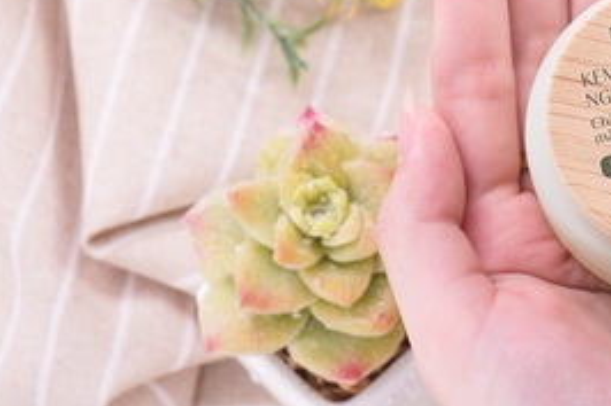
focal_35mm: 253
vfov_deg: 5.4
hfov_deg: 8.1
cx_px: 645
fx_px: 4291
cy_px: 180
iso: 200
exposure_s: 1/160
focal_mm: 105
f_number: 14
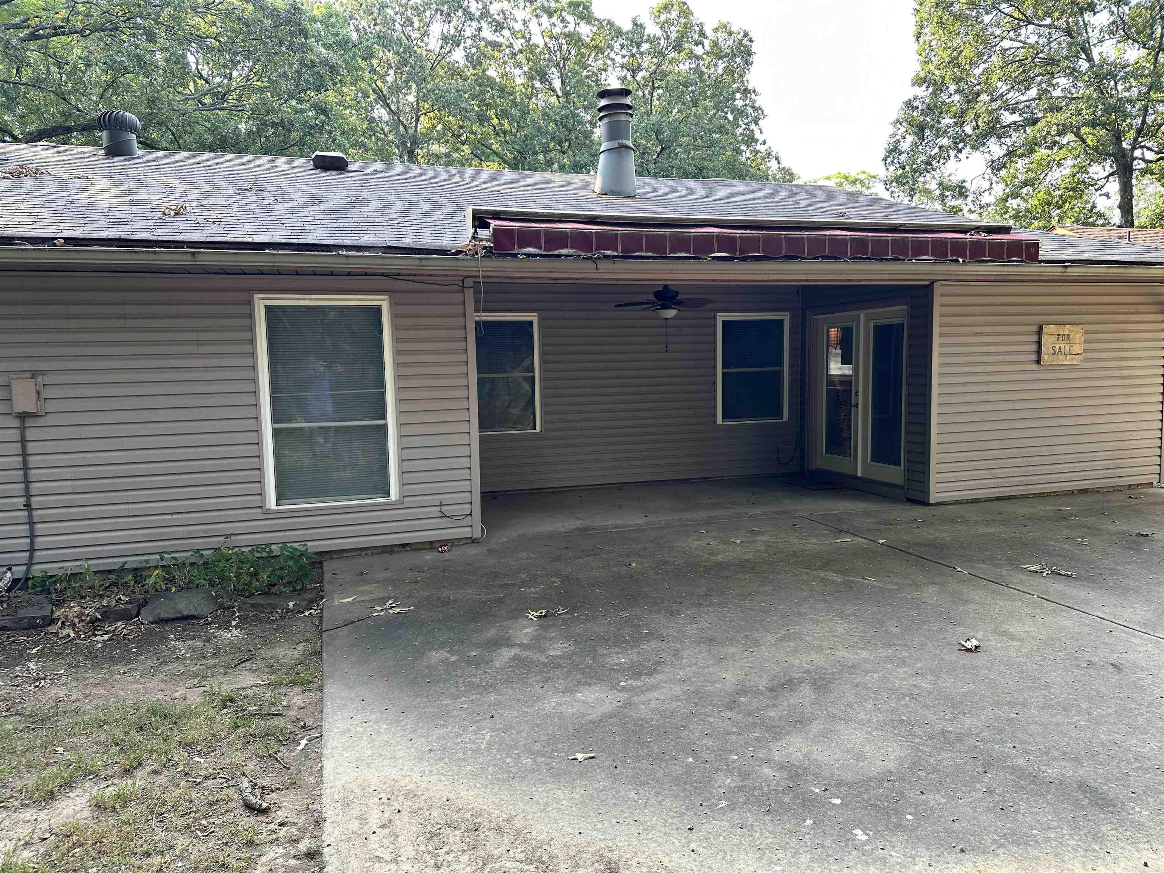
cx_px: 582
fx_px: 807
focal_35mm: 24
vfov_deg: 56.8
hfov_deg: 71.6
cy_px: 436
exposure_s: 1/141
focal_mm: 6.86
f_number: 1.78
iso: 64
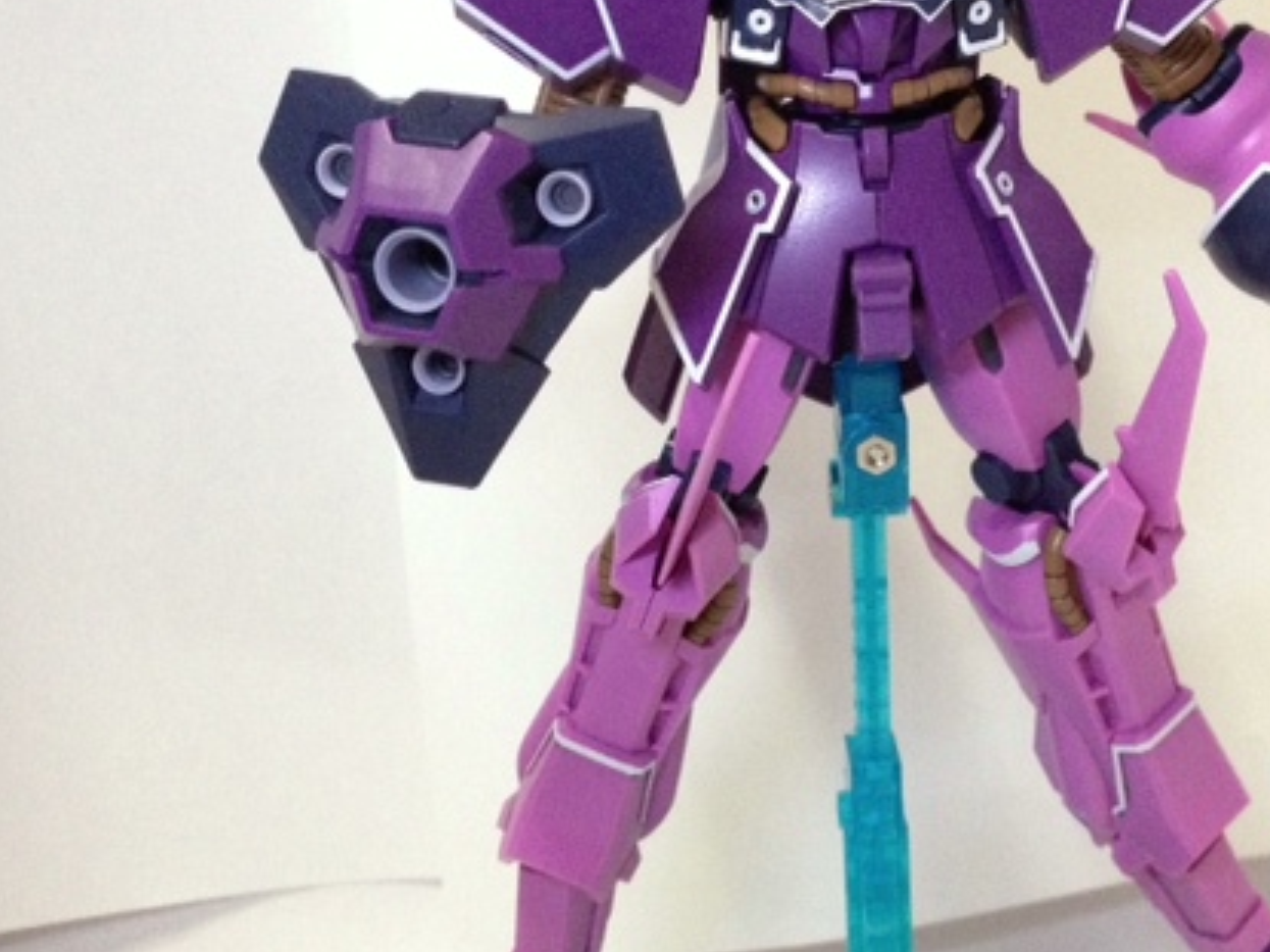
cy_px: 297
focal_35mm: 54
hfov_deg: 35.4
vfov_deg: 26.8
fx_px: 1981
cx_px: 796
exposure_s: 1/20
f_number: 2.4
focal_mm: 4.28
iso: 320
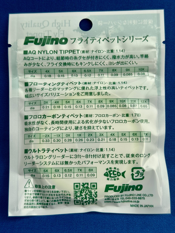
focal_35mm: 48
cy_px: 116
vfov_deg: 39.7
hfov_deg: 30.3
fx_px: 324
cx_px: 88
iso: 64
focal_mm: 6.76
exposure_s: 1/822
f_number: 1.78
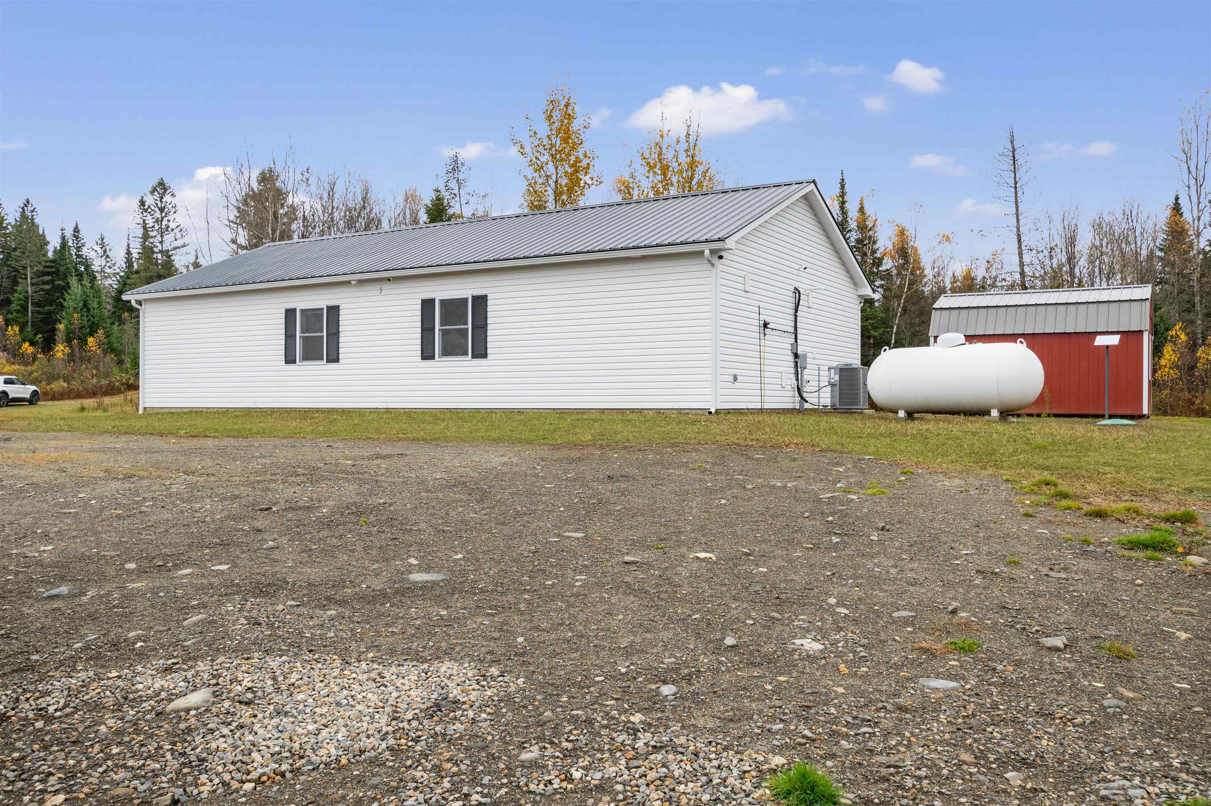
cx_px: 606
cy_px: 403
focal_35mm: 30
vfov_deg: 43.6
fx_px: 1009
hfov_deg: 62.0
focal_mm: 20
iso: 64
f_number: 8
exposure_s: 1/15
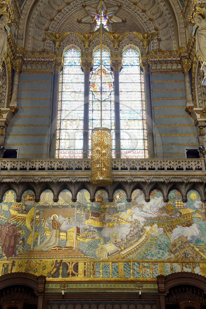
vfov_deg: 48.5
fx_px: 344
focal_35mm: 40
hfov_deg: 33.3
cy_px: 154
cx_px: 103
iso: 800
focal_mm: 40
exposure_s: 1/20
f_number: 5
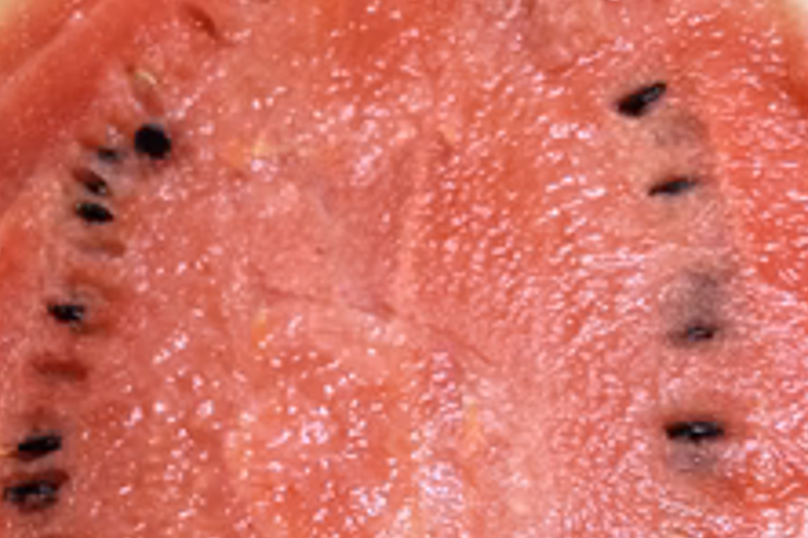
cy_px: 487
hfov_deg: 34.5
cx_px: 419
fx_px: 1302
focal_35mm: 58
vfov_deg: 22.8
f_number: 2.4
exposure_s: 1/30
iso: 64
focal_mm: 3.3
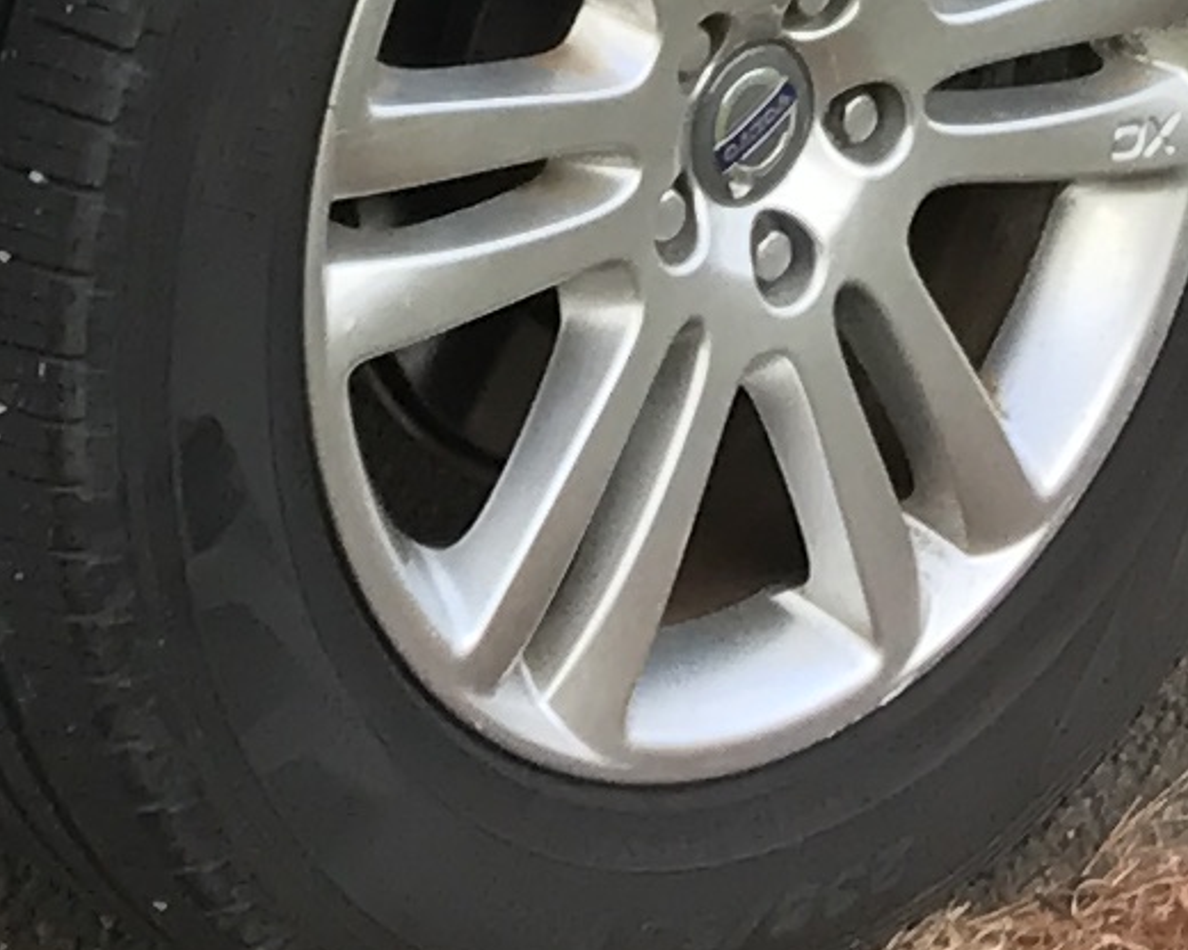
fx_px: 7454
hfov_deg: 9.1
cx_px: 439
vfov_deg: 6.6
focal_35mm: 212
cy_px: -1886
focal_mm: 3.99
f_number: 1.8
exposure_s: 1/166
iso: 32
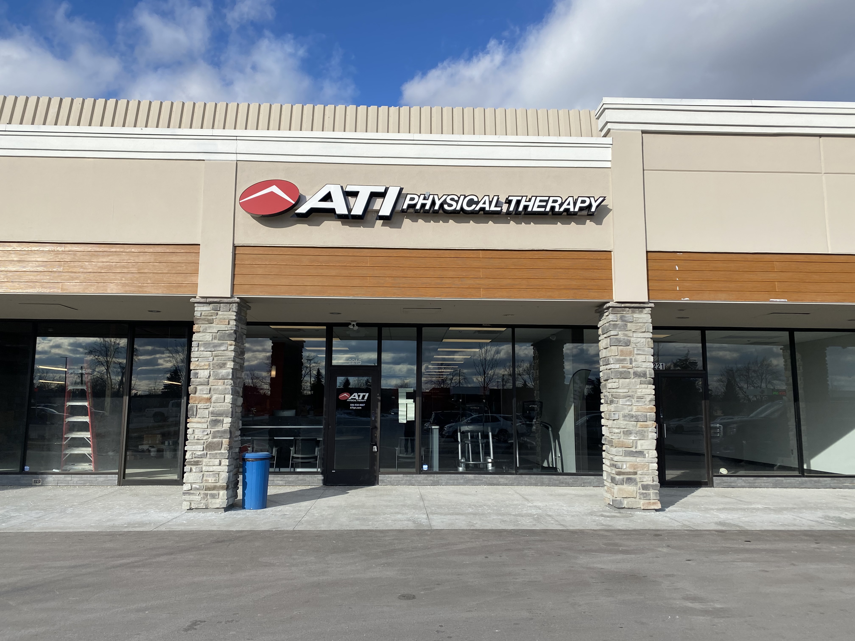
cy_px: 320
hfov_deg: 67.3
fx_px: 642
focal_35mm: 26
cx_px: 428
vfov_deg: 53.1
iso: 32
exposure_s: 1/3040
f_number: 1.8
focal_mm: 4.25
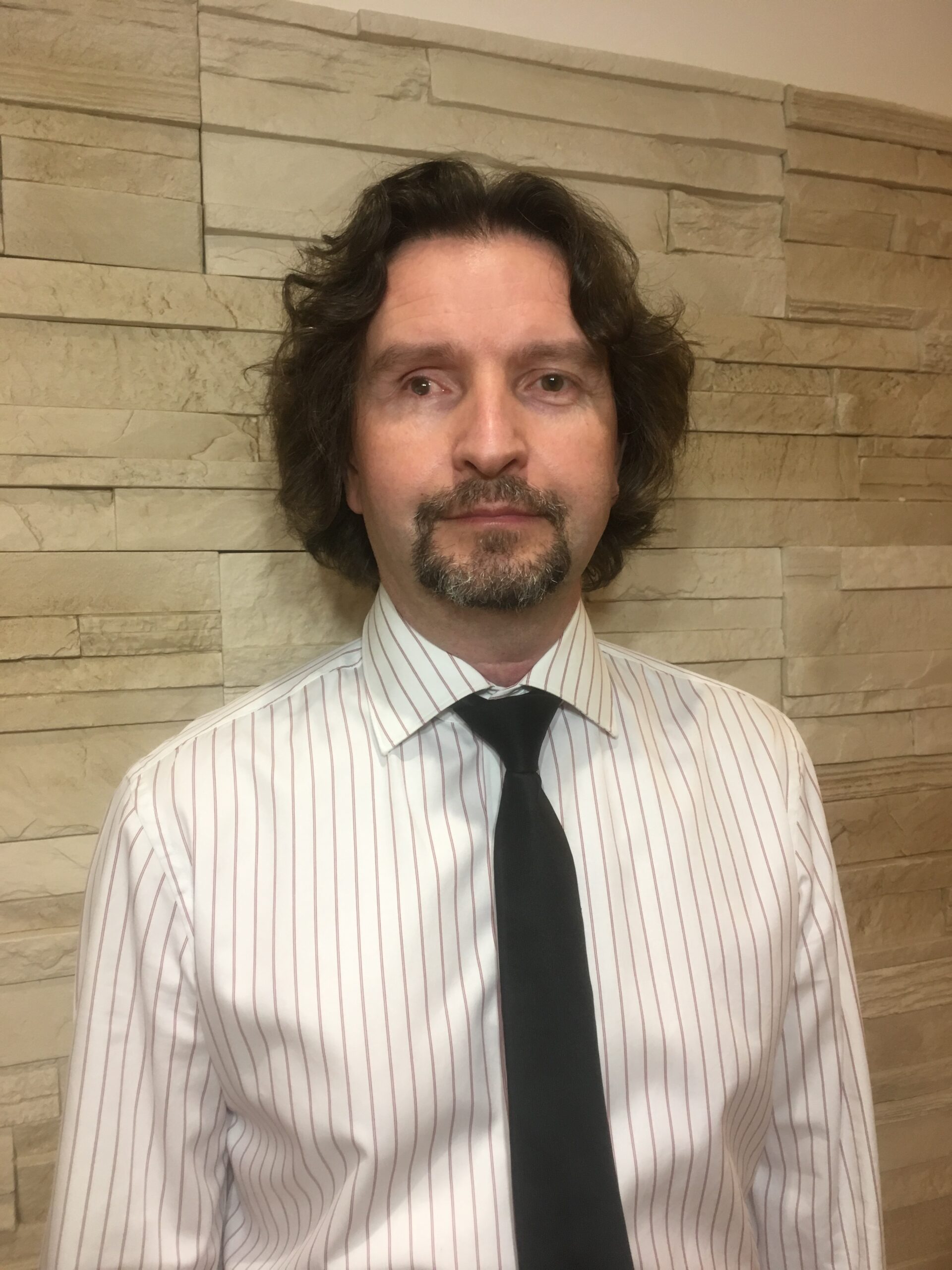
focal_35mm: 29
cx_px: 476
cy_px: 635
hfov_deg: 48.2
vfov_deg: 61.7
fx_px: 1063
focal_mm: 4.15
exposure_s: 1/33
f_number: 2.2
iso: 125
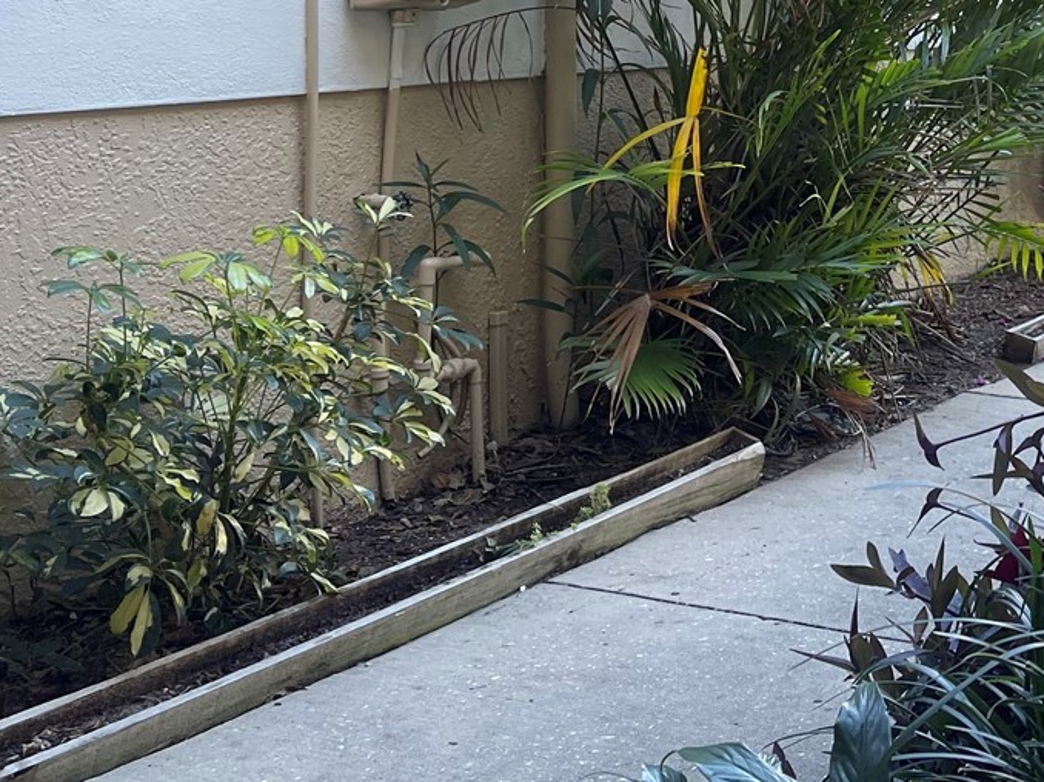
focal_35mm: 59
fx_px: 1779
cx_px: 927
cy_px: -15
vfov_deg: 23.7
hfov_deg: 31.3
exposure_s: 1/121
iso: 40
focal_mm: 5.1
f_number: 1.6
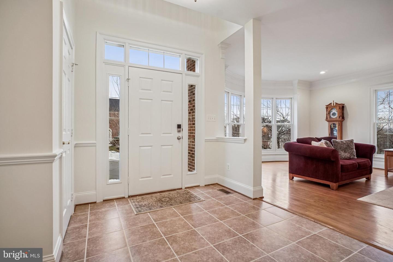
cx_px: 196
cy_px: 131
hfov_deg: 95.0
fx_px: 180
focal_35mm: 16
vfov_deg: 72.1
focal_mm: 11
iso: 500
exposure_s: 1/15
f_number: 8
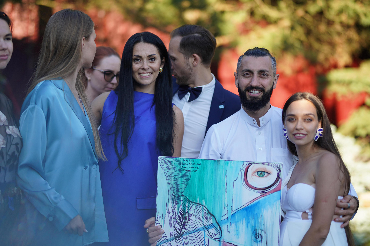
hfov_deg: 23.9
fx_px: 874
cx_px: 185
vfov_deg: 16.1
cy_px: 123
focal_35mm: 85
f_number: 1.4
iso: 200
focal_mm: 85
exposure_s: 1/2500
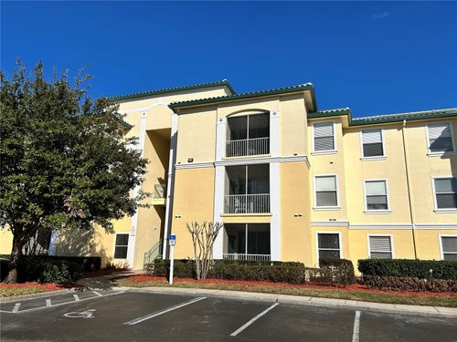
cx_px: 228
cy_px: 171
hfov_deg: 67.3
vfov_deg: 53.1
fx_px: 343
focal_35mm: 26
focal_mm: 5.7
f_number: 1.5
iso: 50
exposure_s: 1/11364
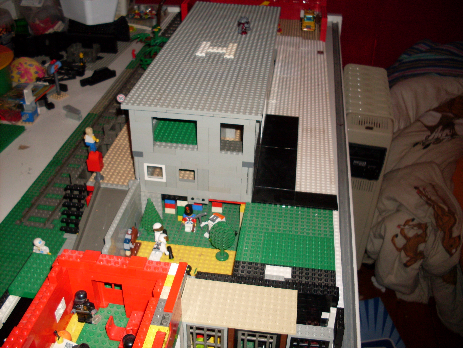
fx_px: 508
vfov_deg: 37.7
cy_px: 174
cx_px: 232
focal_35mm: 38
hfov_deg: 49.0
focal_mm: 6.3
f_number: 2.8
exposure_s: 1/45
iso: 100
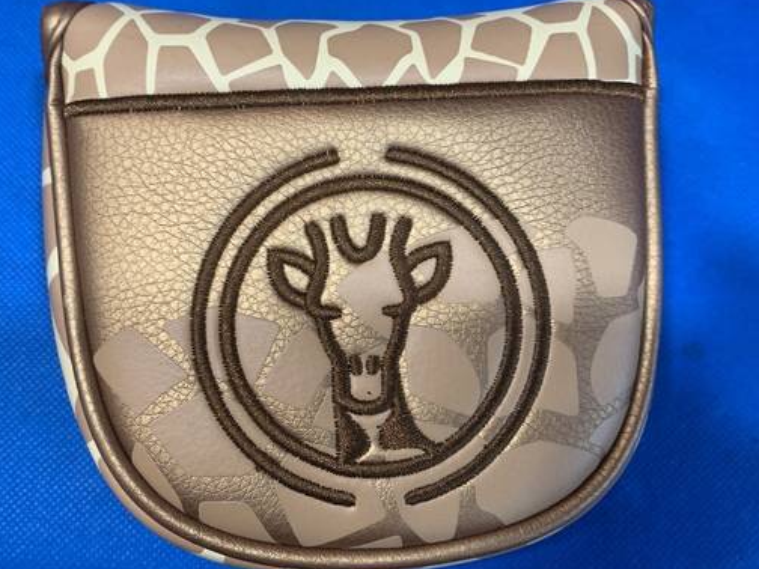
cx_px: 303
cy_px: 271
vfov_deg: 42.9
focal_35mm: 33
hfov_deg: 54.9
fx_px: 724
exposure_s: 1/60
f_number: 1.8
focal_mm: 4.25
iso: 100
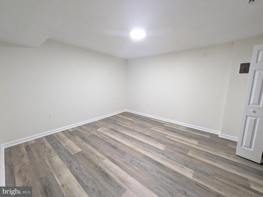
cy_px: 98
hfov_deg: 102.1
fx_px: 106
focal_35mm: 14
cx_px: 132
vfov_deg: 85.7
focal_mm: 1.83
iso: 517
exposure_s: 1/60
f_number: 2.2
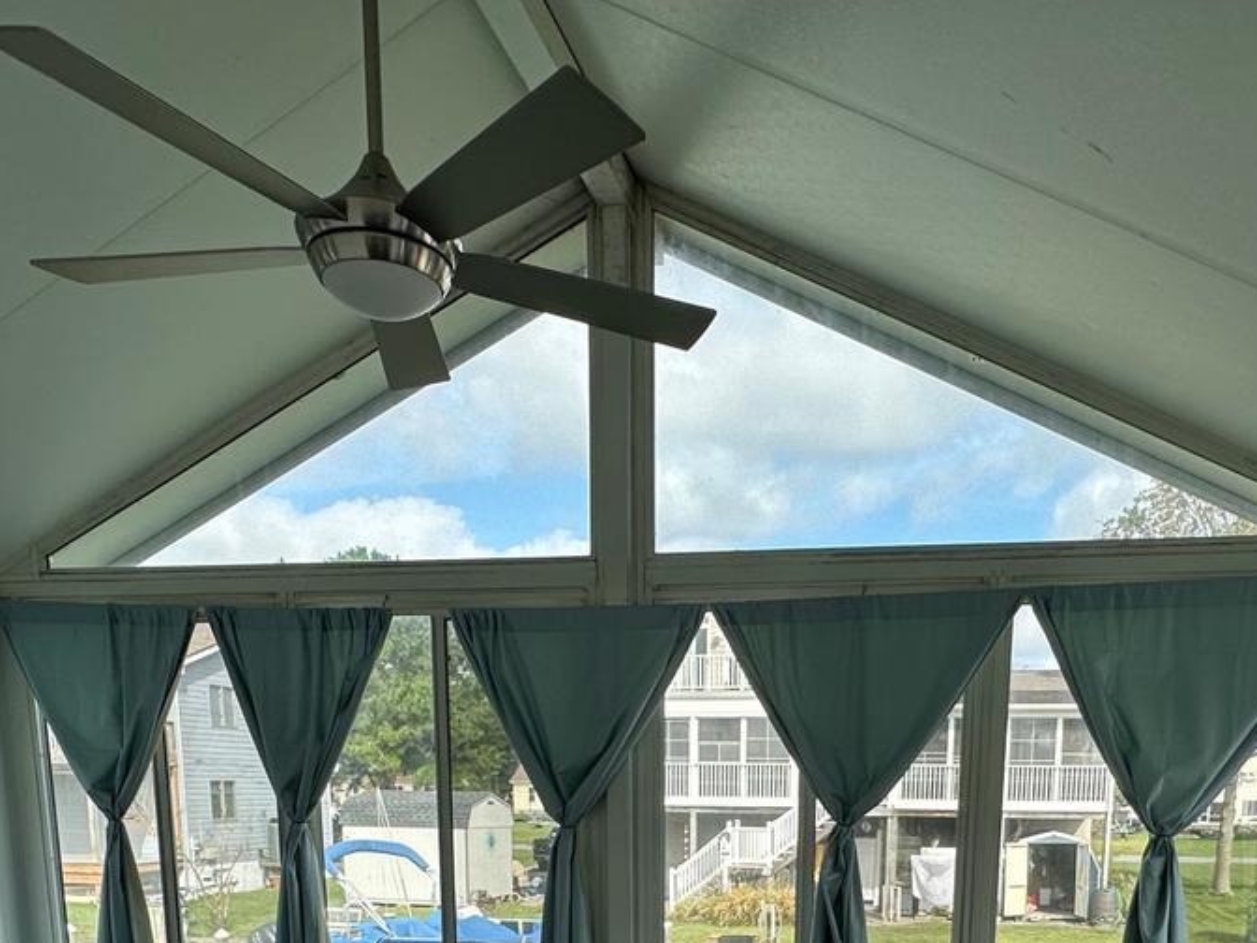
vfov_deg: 40.1
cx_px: 744
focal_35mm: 30
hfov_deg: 59.5
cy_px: 977
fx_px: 1089
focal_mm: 2.22
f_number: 2.2
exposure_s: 1/561
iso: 40
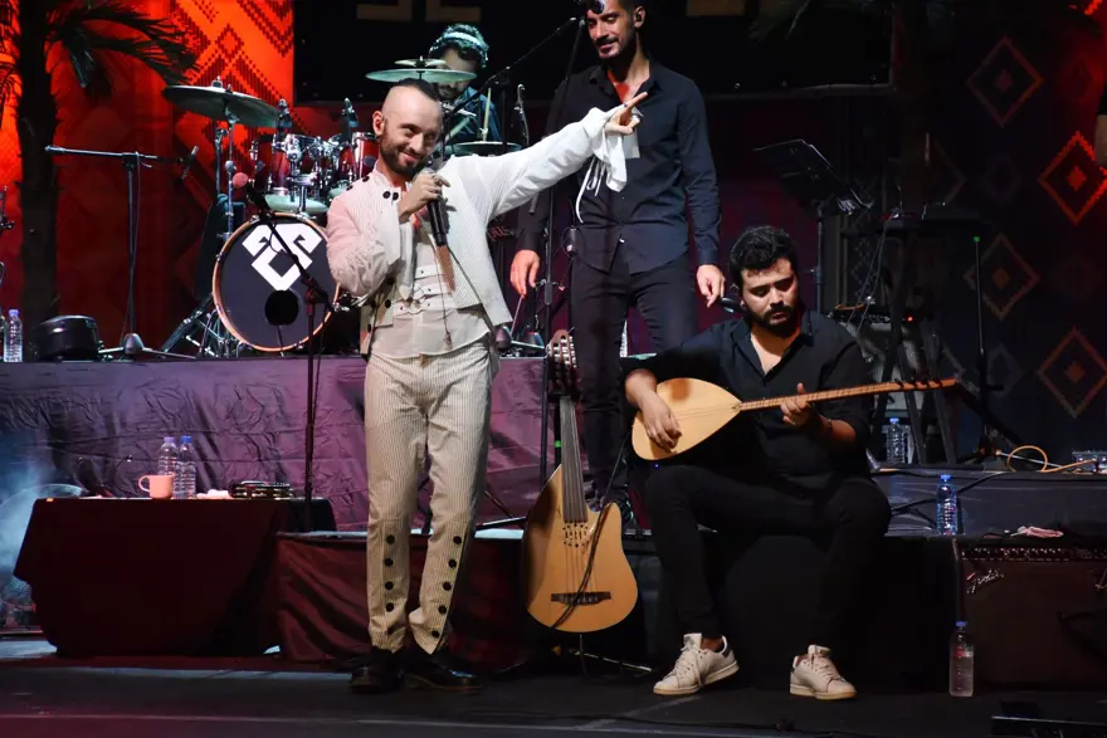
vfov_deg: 13.0
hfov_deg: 19.5
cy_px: 369
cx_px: 554
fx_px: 3229
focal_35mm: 105
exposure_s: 1/200
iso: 1600
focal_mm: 70
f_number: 5
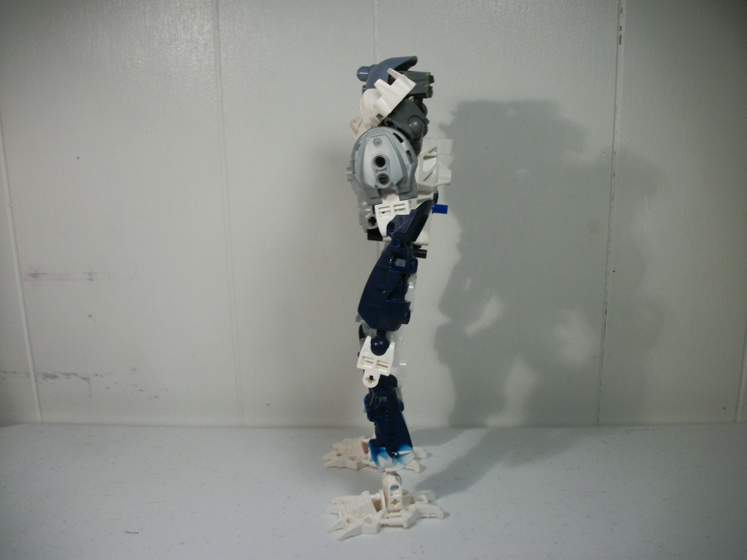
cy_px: 280
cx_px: 374
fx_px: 691
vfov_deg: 44.2
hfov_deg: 56.8
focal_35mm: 32
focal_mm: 5.7
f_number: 2.9
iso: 80
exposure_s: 1/80
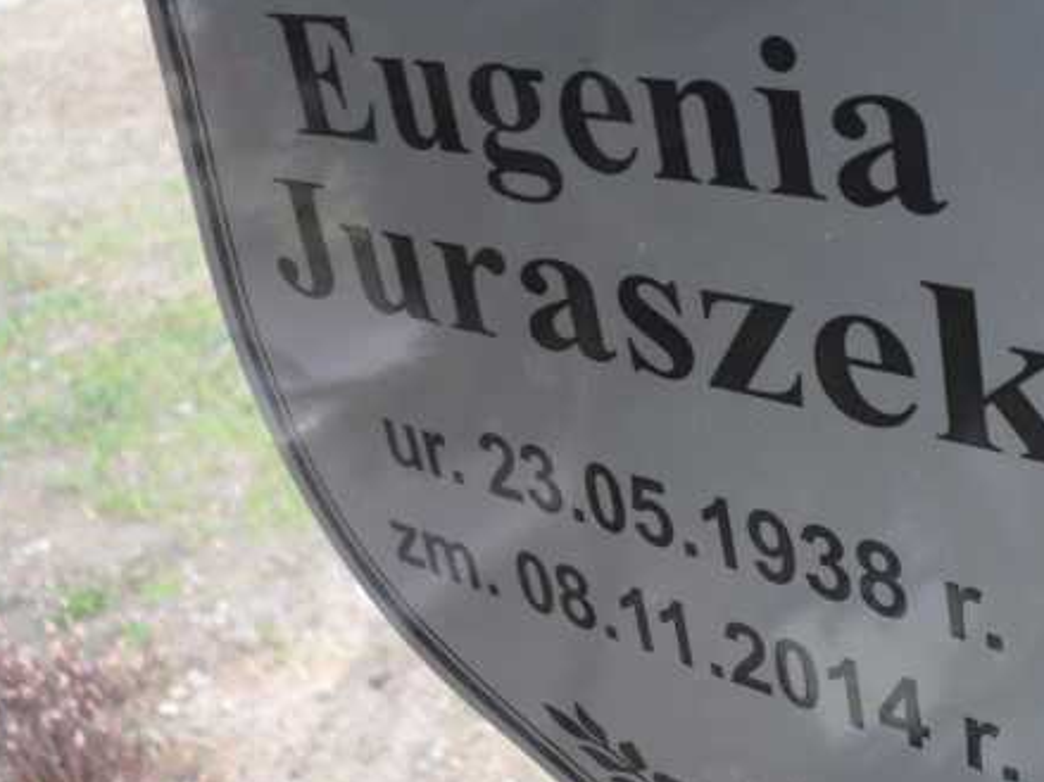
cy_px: 319
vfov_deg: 28.5
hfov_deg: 36.9
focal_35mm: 51
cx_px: 730
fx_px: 1538
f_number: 3.2
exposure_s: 1/45
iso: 100
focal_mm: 6.3
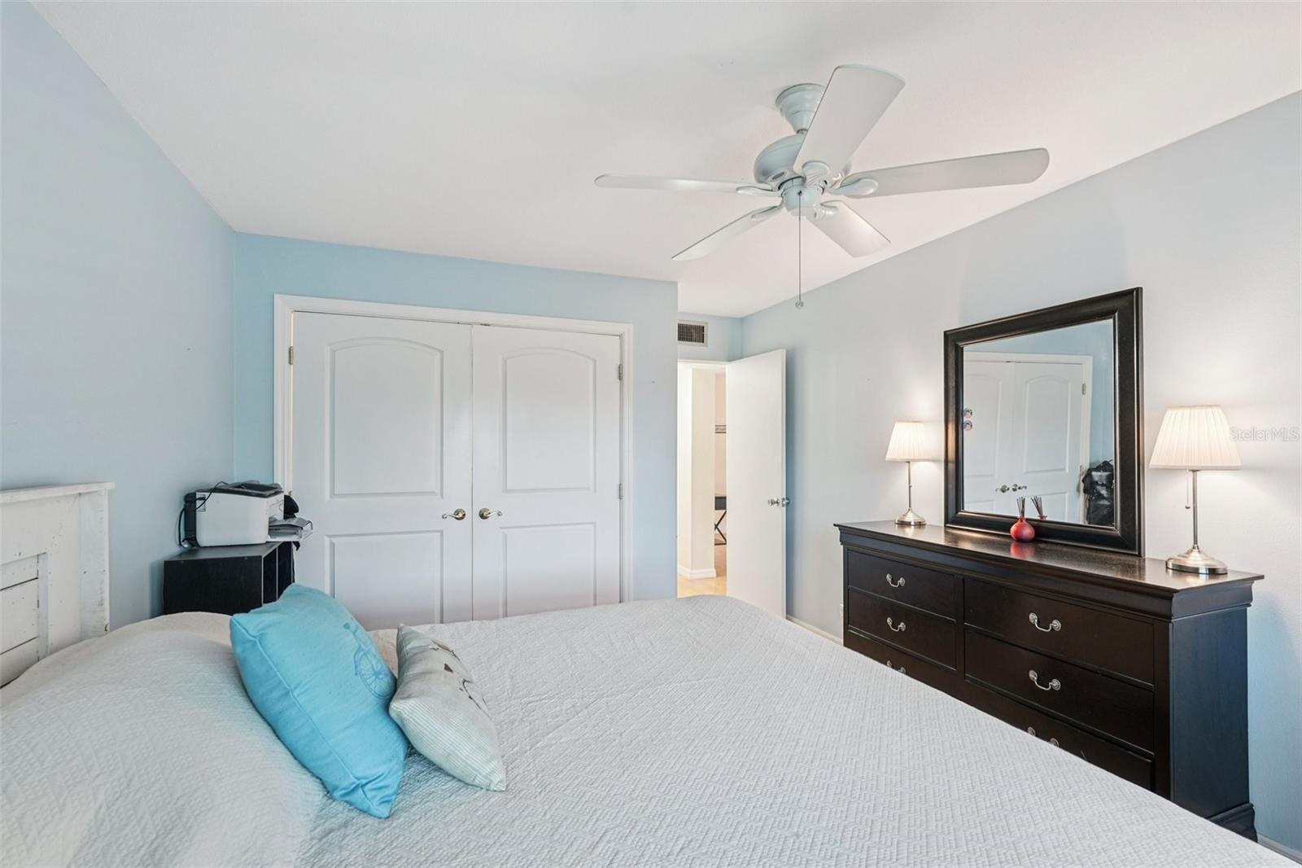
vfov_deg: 73.7
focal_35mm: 16
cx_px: 651
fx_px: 579
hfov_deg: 96.7
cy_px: 434
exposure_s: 1/5
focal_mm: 16
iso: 400
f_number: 8
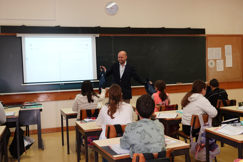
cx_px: 123
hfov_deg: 47.4
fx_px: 277
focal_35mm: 41
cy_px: 81
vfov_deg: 32.6
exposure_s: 1/40
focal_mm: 14.65
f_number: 3.2
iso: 800
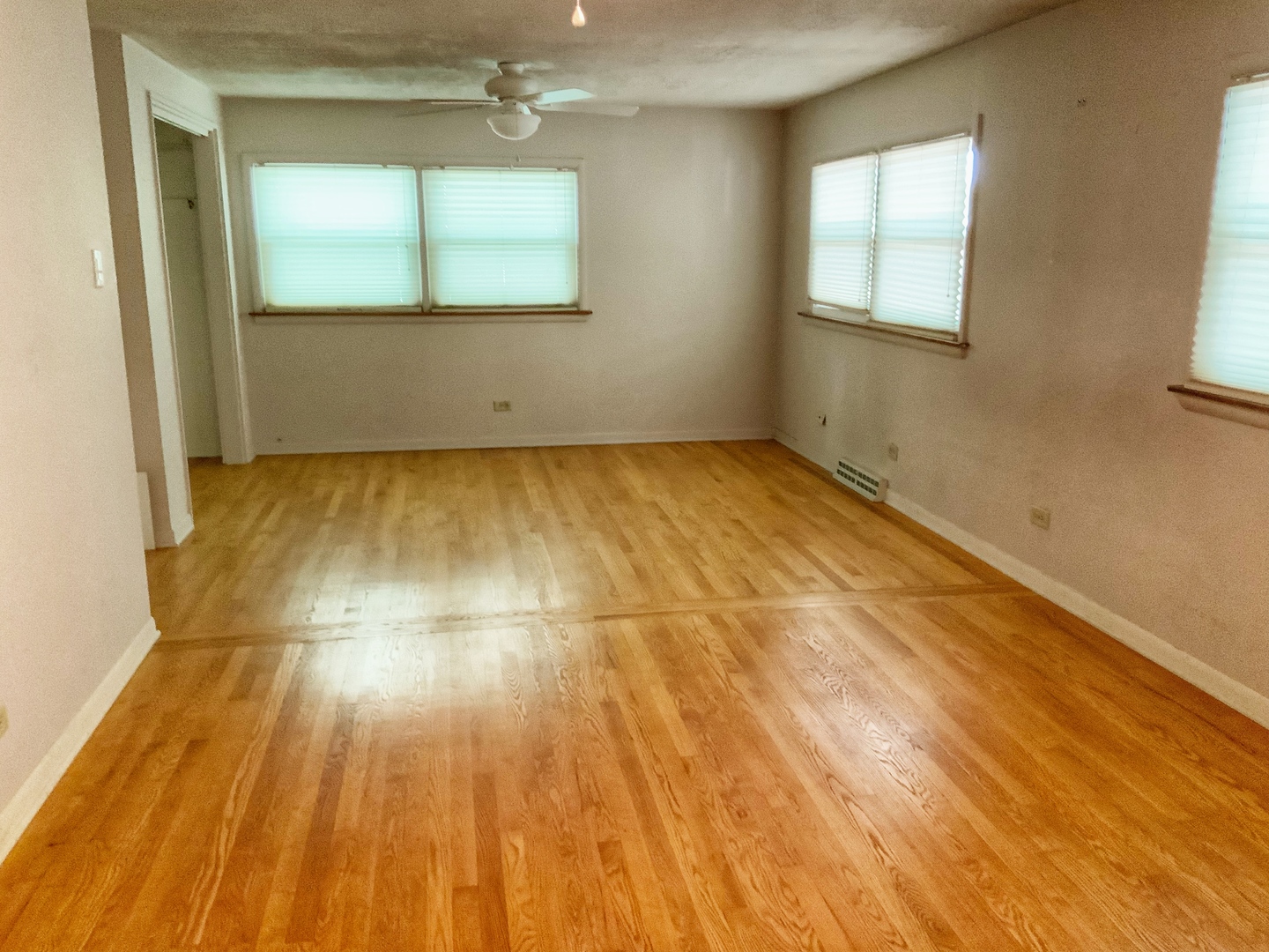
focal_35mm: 29
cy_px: 476
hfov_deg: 61.7
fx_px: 1063
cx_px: 634
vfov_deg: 48.2
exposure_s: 1/30
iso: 250
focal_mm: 3
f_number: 1.8
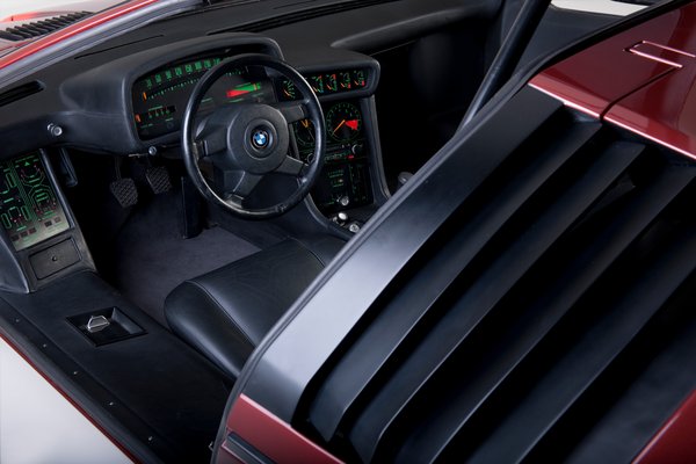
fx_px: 928
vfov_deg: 28.1
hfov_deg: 41.1
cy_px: 232
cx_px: 348
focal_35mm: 48
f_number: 11
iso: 100
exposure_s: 1/250
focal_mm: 48
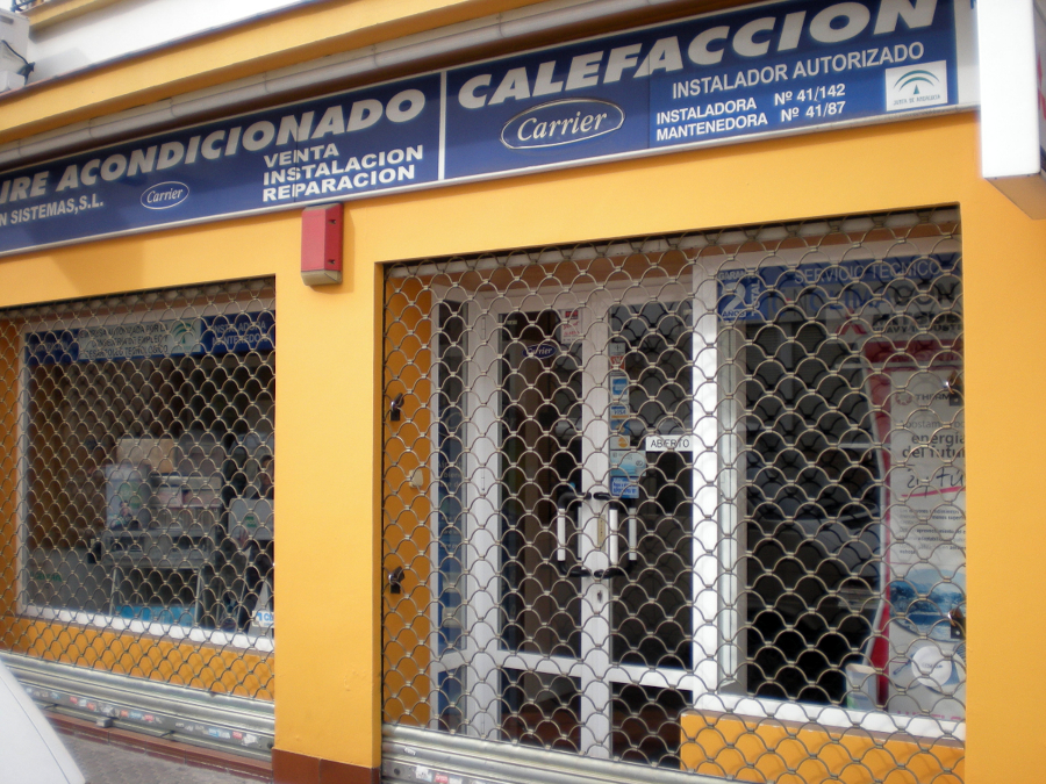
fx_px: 1148
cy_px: 392
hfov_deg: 49.0
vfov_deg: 37.7
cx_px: 523
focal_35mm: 38
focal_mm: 6.3
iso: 64
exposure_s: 1/161
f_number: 3.1
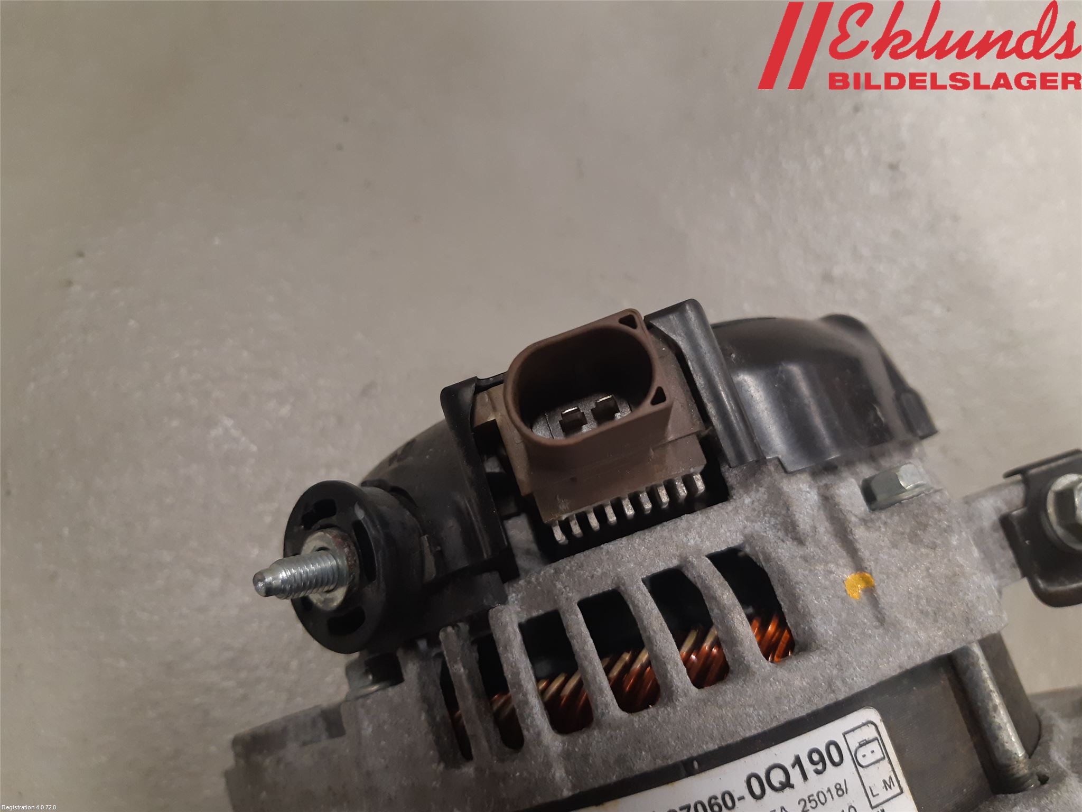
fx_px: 813
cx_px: 541
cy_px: 406
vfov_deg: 53.1
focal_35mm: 26
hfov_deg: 67.3
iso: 160
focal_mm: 3.93
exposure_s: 1/50
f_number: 1.7
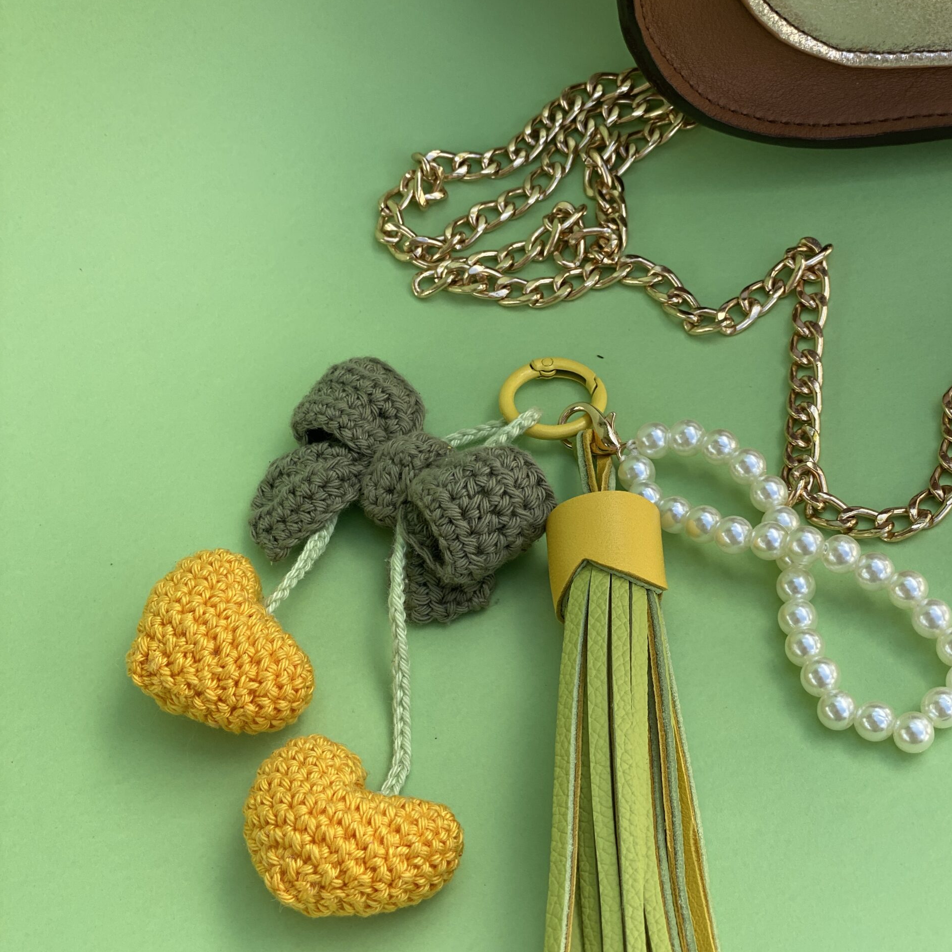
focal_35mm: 62
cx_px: 479
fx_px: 1929
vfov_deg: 27.6
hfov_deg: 27.7
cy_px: 589
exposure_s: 1/457
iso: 20
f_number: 2
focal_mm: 6
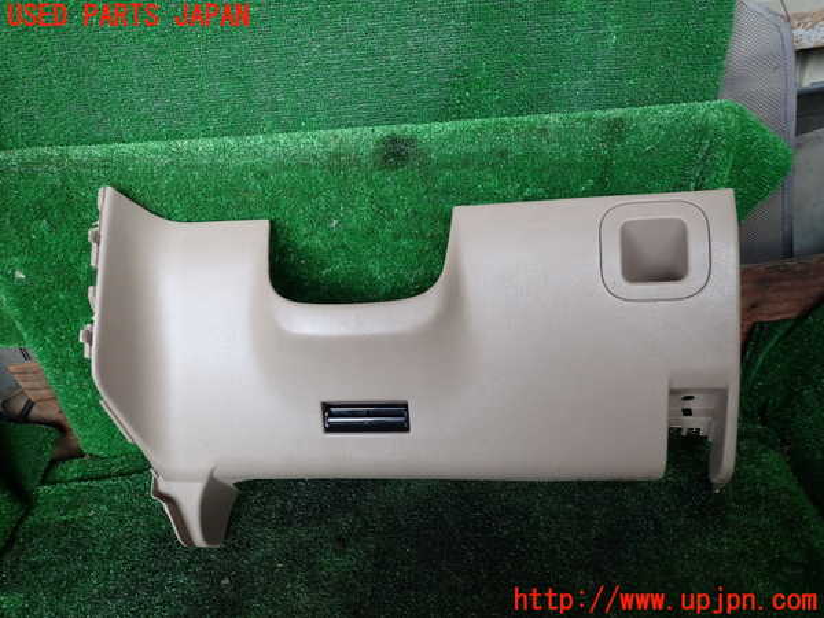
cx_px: 412
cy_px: 309
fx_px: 595
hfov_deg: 69.4
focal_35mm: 25
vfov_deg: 54.9
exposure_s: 1/60
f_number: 2
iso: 160
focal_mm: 4.5
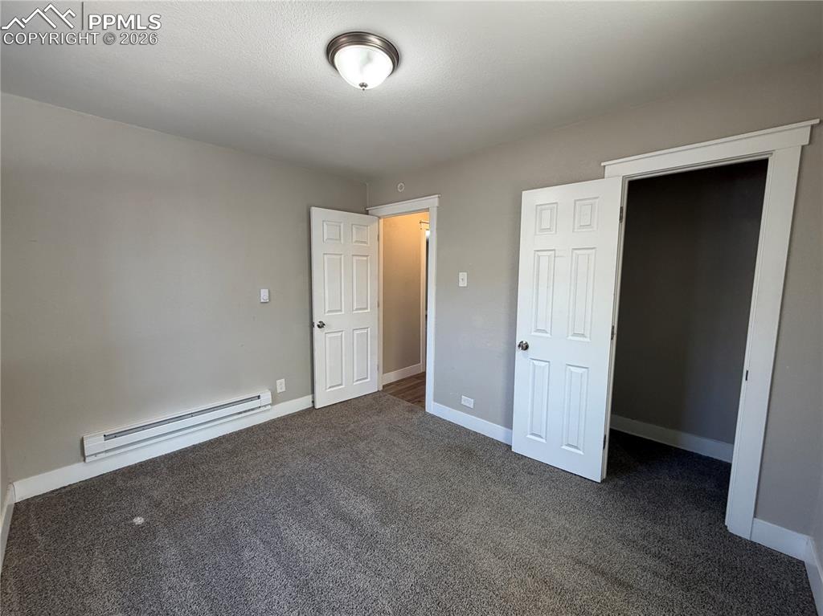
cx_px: 412
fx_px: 333
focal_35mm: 14
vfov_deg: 85.6
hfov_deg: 102.1
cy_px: 308
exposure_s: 1/120
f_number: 2.2
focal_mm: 2.22
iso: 200
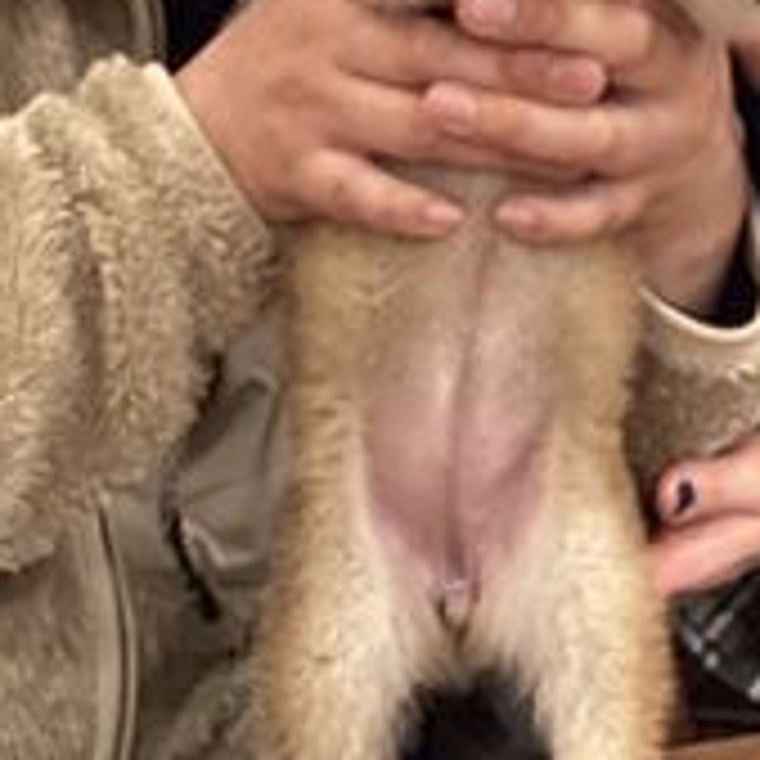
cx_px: 787
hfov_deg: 17.4
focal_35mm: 97
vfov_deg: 17.0
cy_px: -207
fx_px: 2409
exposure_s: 1/60
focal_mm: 3.3
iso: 125
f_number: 2.4
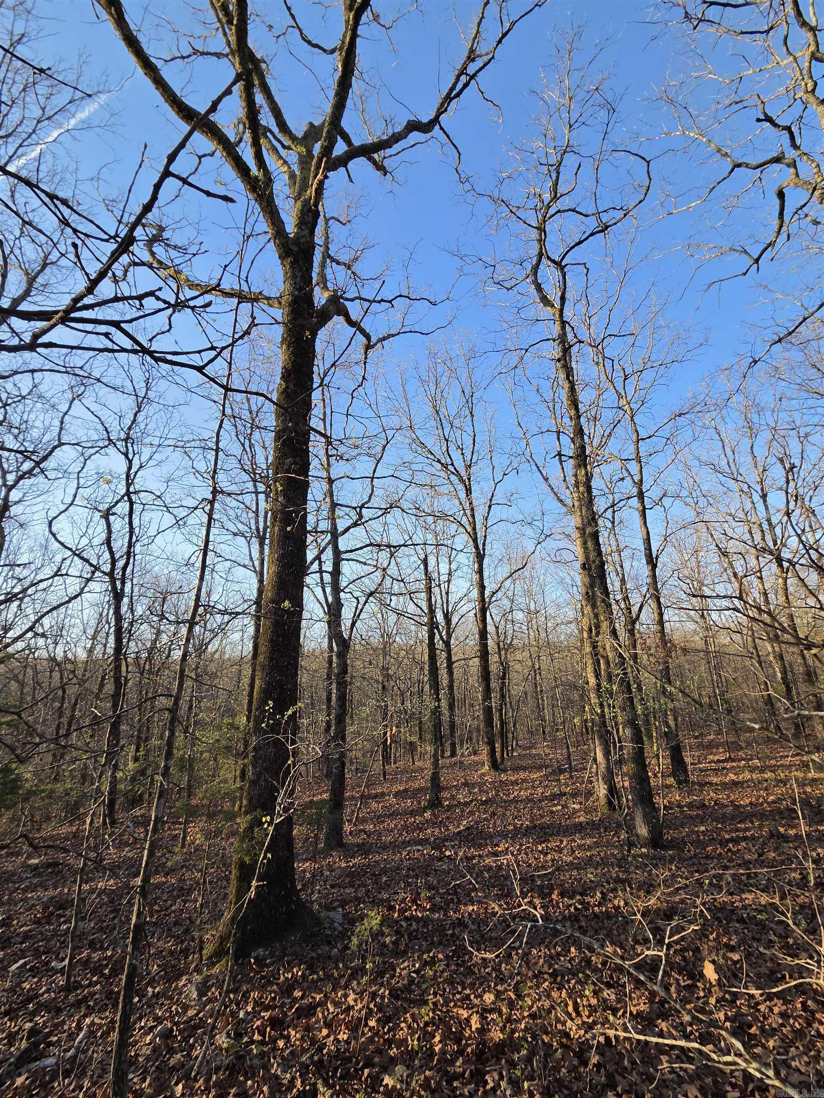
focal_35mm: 13
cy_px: 549
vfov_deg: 106.2
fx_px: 413
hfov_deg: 89.9
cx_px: 412
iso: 100
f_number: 2.2
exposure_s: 1/814
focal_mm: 2.2
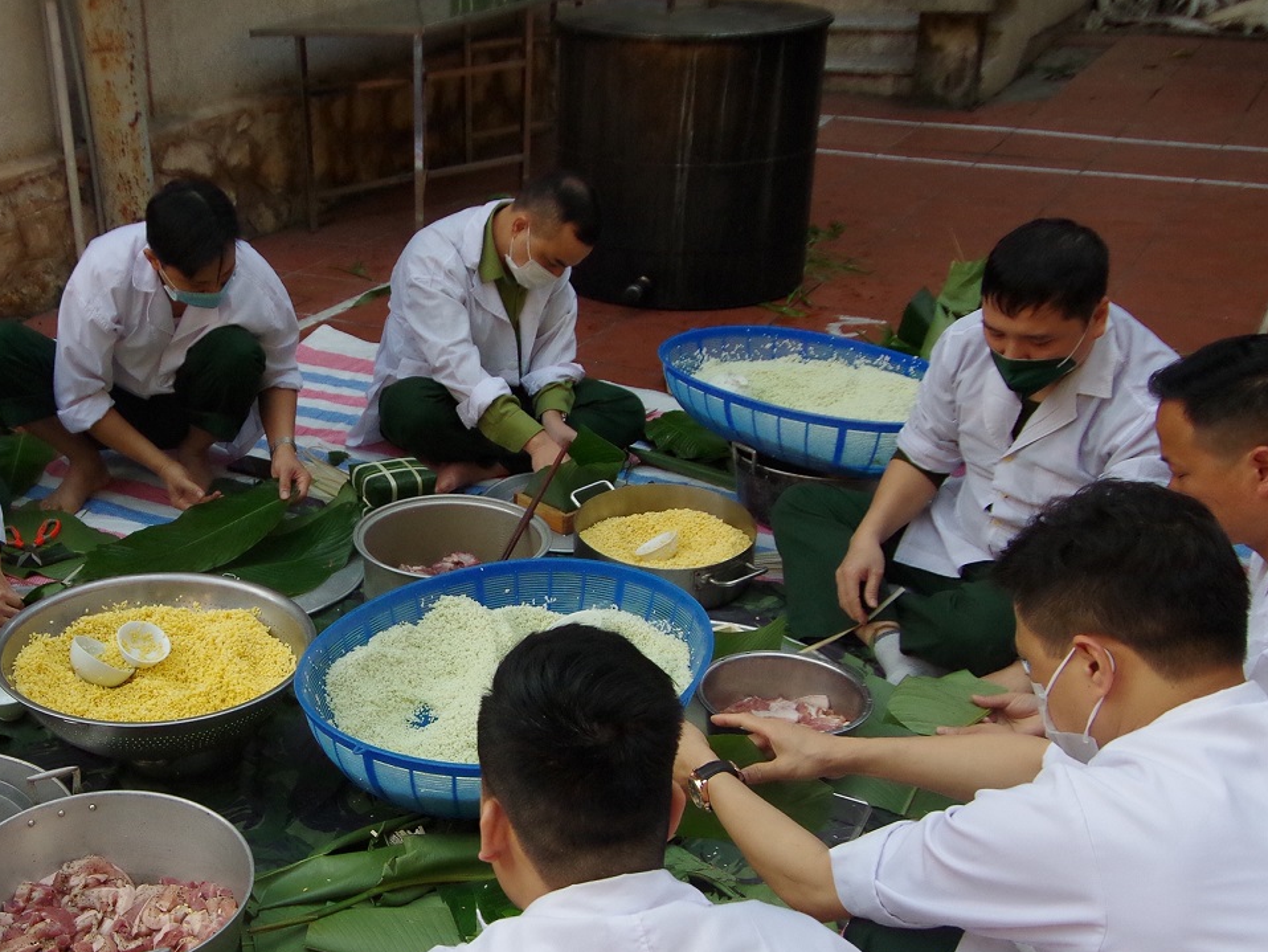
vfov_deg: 35.8
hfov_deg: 45.4
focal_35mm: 40
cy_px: 580
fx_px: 1466
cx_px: 343
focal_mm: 18
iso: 1600
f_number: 5
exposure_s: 1/1000
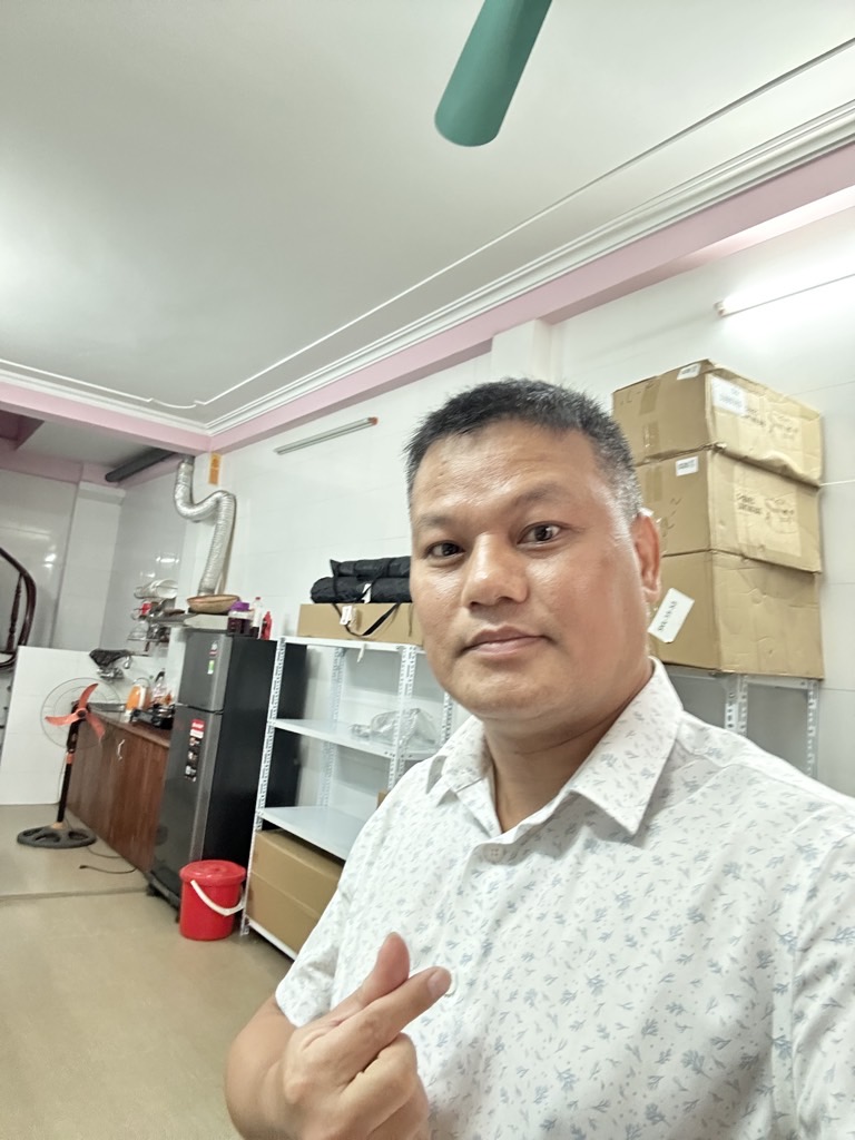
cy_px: 570
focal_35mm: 23
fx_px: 757
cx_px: 428
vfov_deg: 73.9
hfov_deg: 58.9
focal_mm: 2.69
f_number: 1.9
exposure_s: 1/30
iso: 640
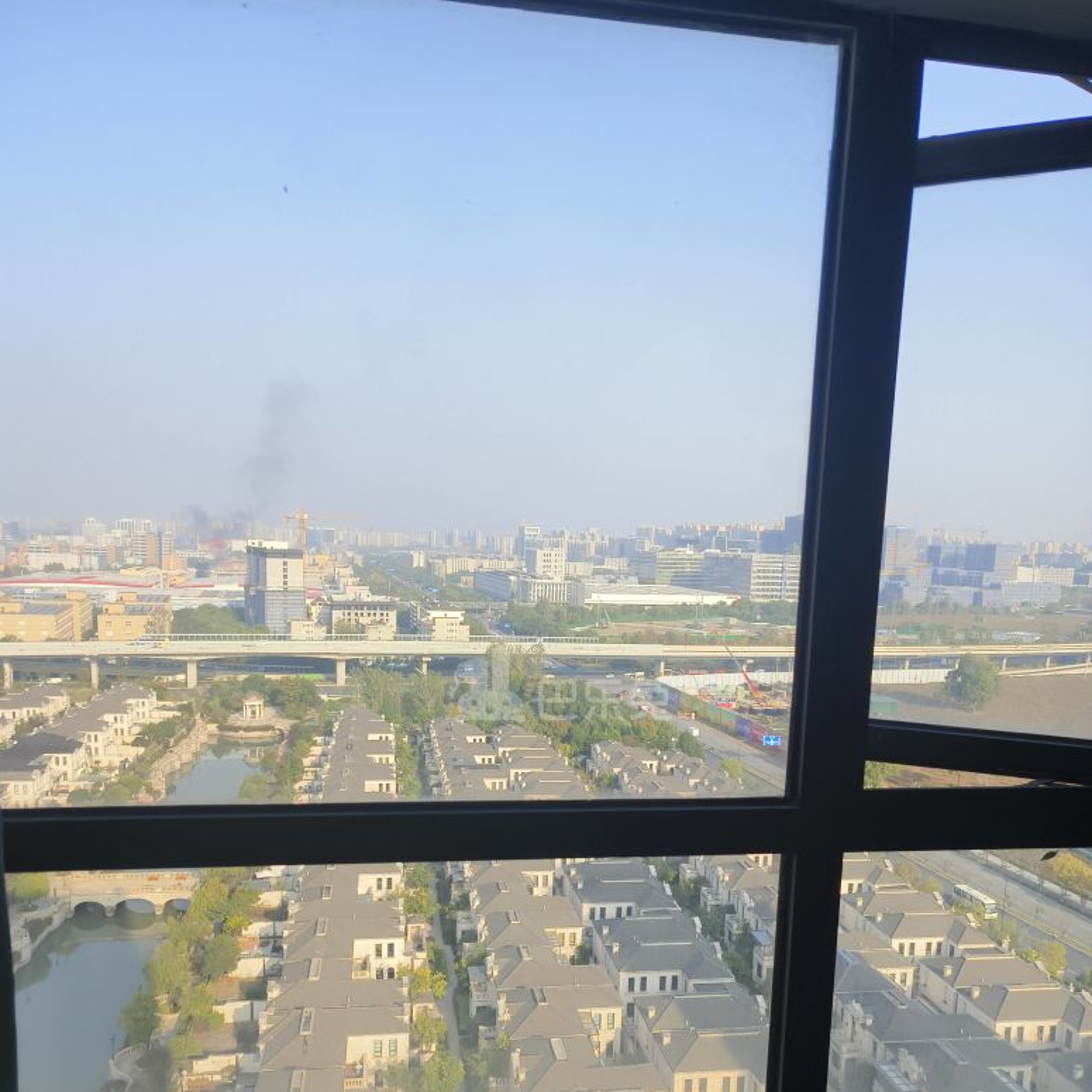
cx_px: 559
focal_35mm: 28
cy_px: 685
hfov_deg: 57.3
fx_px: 999
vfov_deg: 56.6
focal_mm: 5.5
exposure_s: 1/863
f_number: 1.75
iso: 72
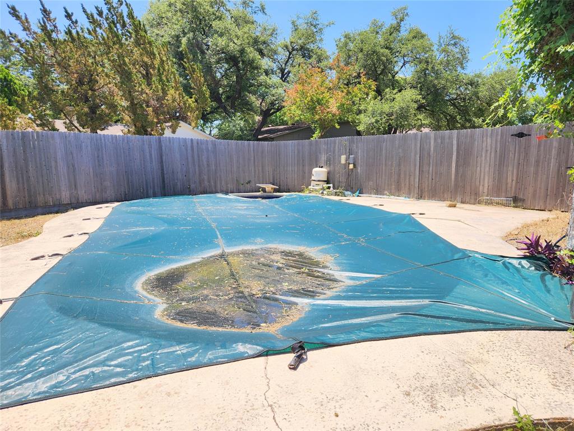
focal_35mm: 23
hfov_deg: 73.9
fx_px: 381
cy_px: 216
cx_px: 287
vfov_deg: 58.9
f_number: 1.8
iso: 20
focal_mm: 5.4
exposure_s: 1/1824
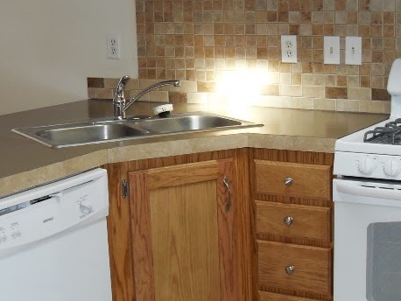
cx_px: 260
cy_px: 138
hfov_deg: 25.5
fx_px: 881
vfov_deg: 19.4
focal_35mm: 76
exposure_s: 1/45
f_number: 2.8
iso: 100
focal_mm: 6.3
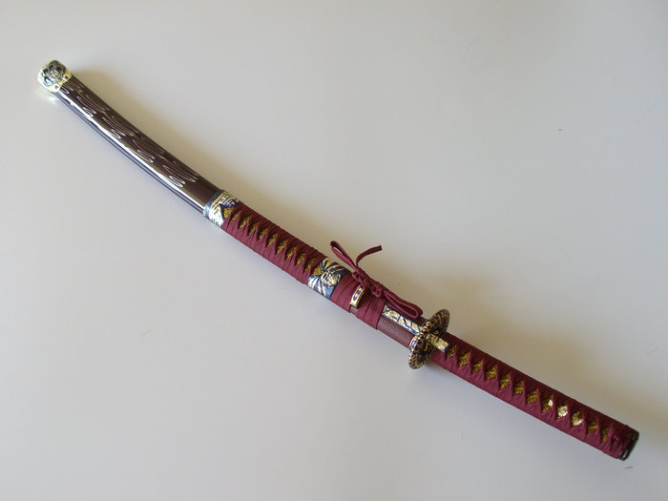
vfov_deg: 32.2
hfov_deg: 42.1
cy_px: 250
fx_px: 868
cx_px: 334
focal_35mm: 45
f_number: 3
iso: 160
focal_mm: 7.4
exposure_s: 1/100
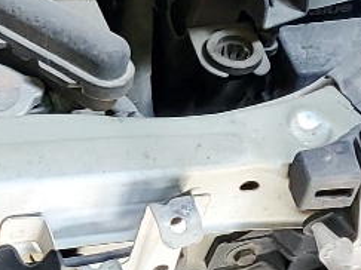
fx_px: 1782
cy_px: 40
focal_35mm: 171
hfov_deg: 10.8
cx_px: -282
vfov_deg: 8.7
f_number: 1.5
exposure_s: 1/60.2
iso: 122
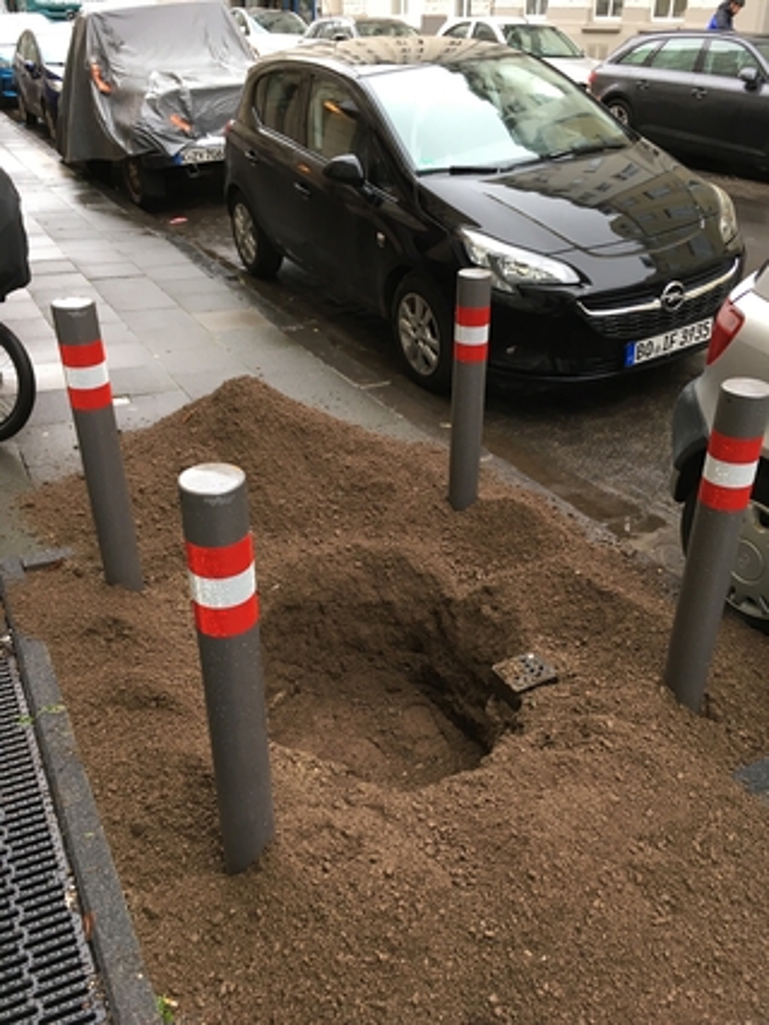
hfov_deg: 48.2
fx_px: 859
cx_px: 384
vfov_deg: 61.7
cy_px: 512
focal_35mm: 29
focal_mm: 4.15
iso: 64
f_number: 2.2
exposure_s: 1/33
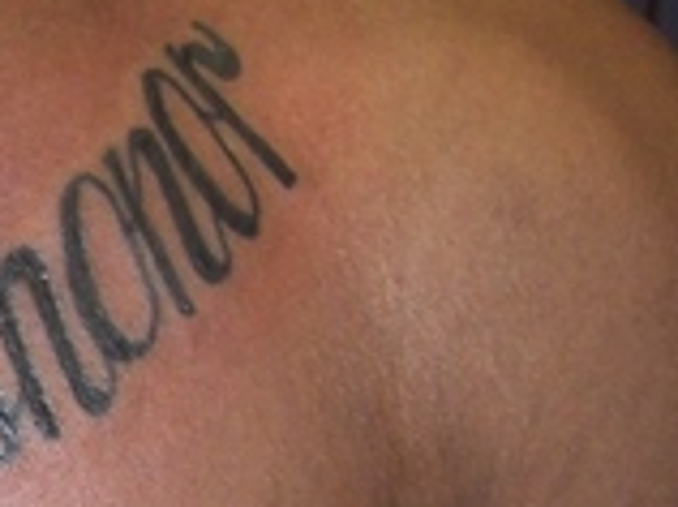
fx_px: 3012
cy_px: 486
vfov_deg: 9.6
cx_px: -558
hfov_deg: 11.8
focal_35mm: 154
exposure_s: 1/60
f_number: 2.7
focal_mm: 6.2
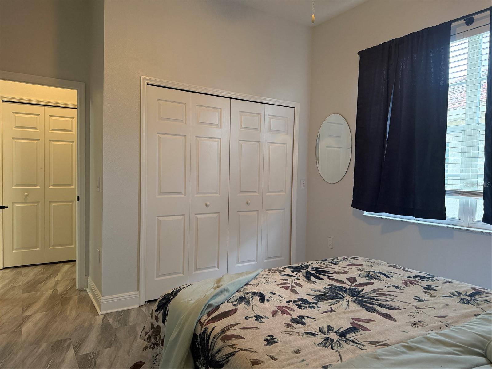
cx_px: 246
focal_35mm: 24
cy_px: 184
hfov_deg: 71.6
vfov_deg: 56.8
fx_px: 341
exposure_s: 1/120
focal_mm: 6.76
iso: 400
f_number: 1.78
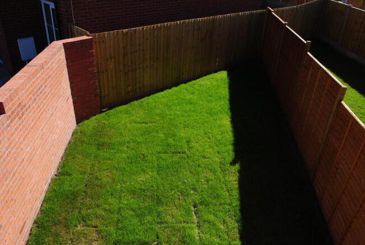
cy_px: 122
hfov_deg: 67.3
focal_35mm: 27
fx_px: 274
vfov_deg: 48.1
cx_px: 182
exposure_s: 1/200
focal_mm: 18
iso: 200
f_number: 10
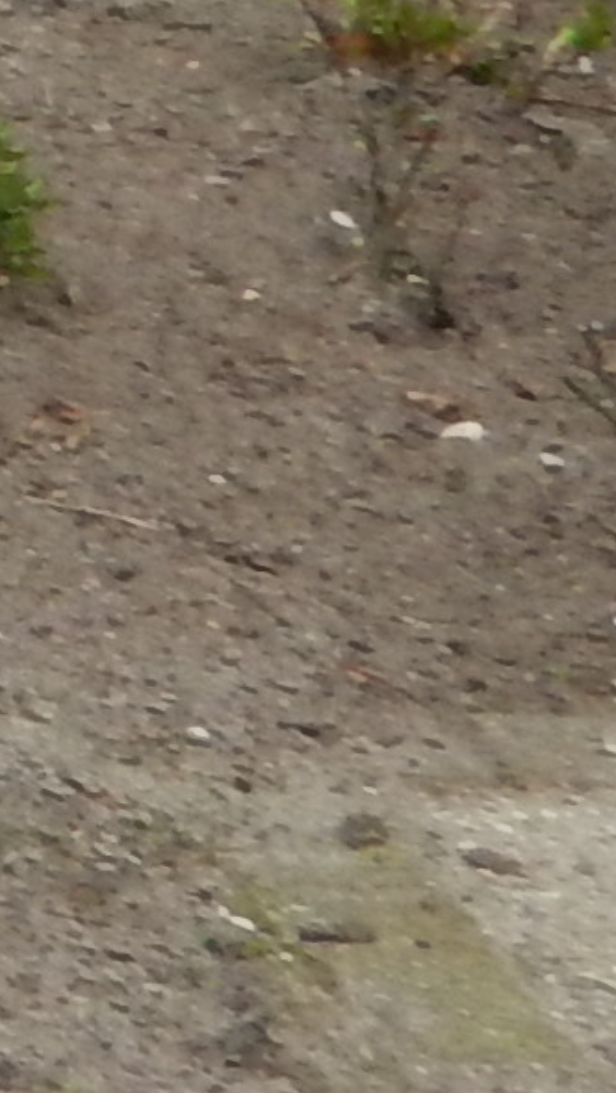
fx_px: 7161
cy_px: -1087
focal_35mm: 247
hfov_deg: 4.2
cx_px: -2622
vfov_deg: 8.3
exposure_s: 1/320
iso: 125
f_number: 2.8
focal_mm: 5.1
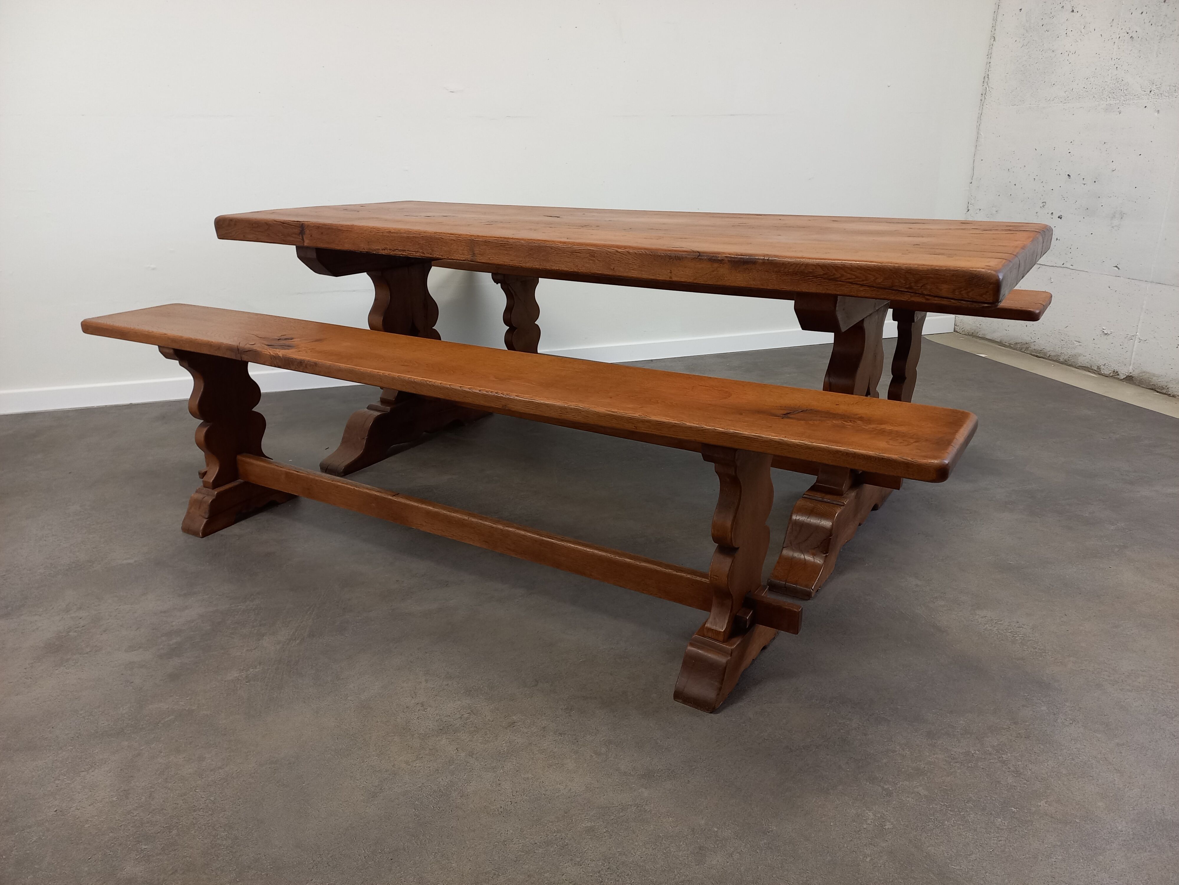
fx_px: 851
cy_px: 442
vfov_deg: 54.9
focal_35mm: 25
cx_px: 590
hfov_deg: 69.4
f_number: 1.8
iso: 250
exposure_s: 1/50
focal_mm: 4.65
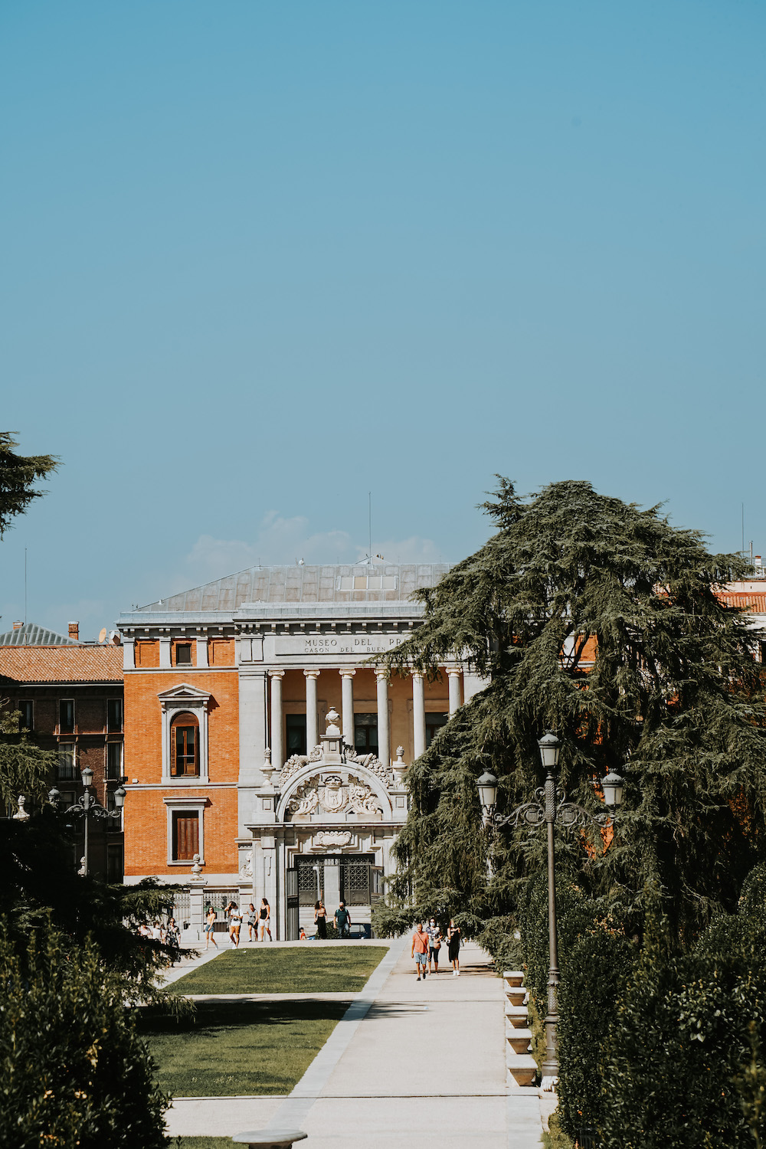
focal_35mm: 146
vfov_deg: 14.1
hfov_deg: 9.4
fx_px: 4659
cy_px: 574
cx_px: 383
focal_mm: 146
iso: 100
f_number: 9
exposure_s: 1/250
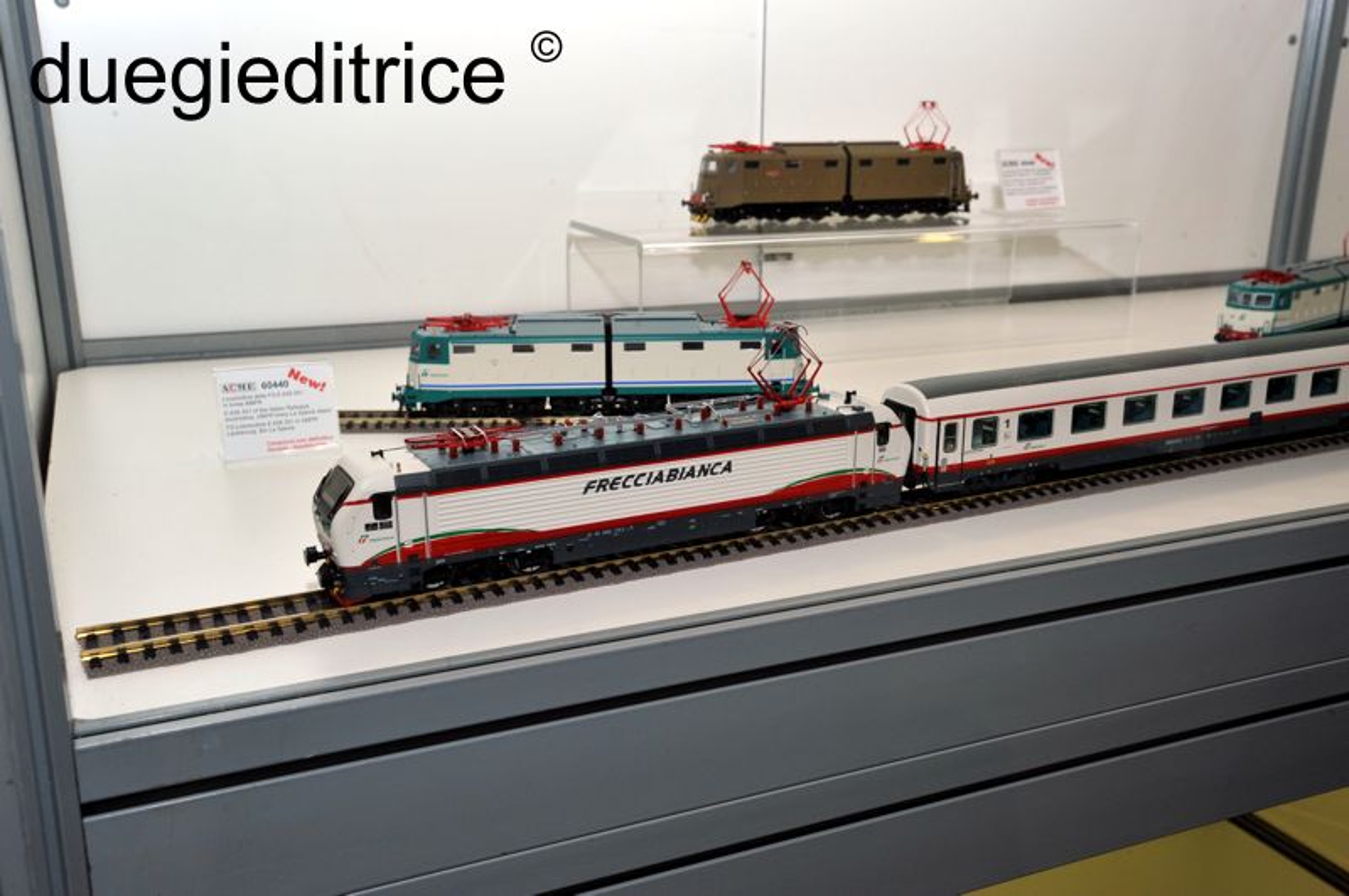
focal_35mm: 35
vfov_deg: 37.8
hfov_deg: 54.5
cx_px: 674
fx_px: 1310
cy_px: 448
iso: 800
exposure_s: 1/80
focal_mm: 35
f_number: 16
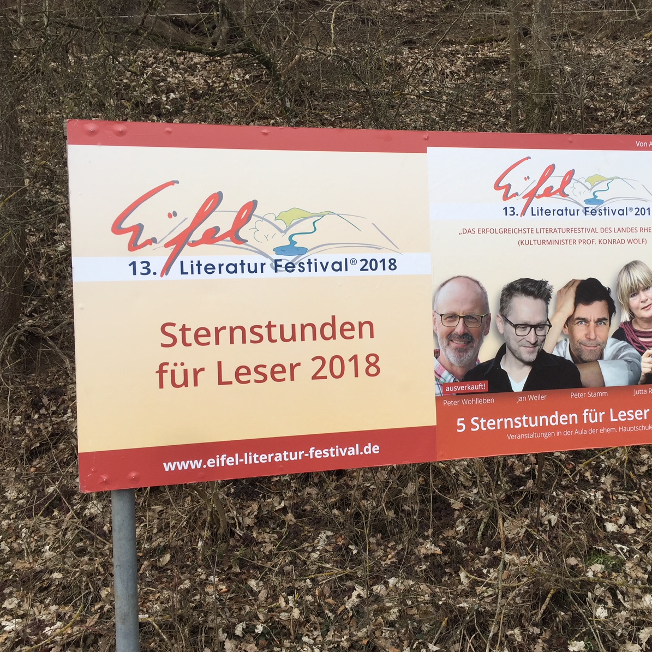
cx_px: 421
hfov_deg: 46.6
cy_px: 324
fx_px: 746
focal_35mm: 35
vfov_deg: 47.2
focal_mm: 4.15
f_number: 2.2
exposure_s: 1/148
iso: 32
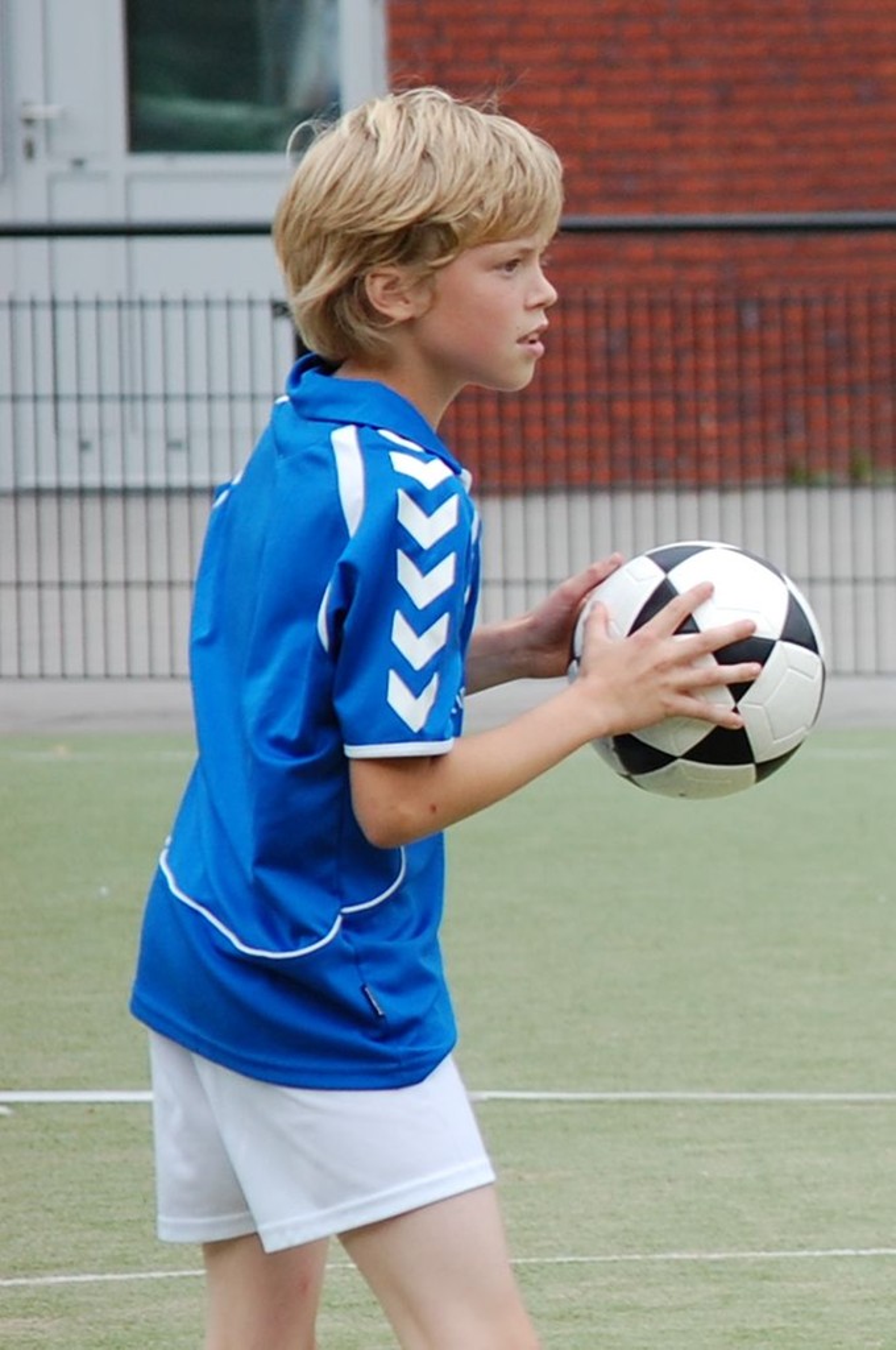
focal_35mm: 158
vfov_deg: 13.1
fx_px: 5896
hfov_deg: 8.7
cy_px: 675
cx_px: 448
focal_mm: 105
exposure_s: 1/500
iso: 320
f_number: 5.6
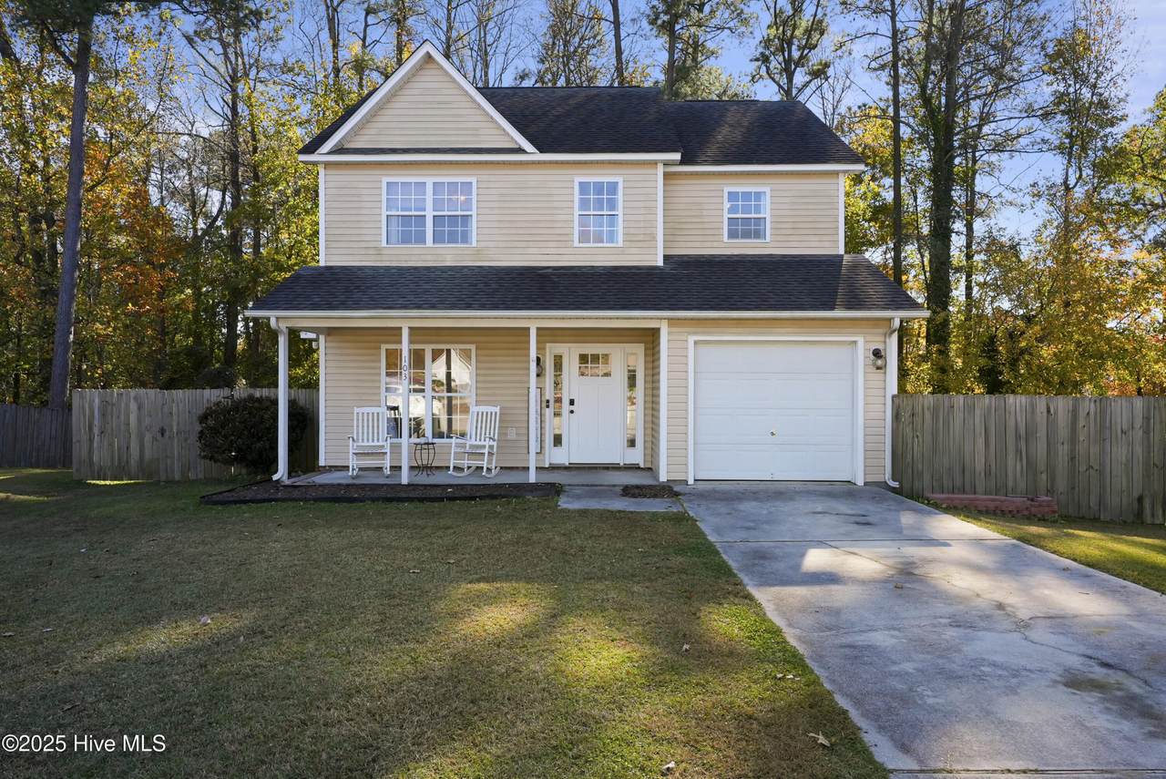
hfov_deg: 78.5
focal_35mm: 22
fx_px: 713
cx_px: 583
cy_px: 390
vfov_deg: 57.3
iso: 640
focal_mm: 22
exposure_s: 1/640
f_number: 7.1
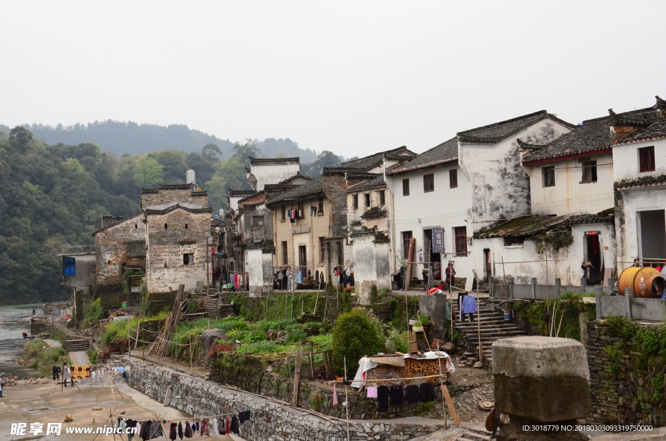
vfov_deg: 23.7
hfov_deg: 35.1
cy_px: 220
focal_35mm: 57
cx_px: 333
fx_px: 1052
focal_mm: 38
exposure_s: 1/3200
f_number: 10
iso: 3200
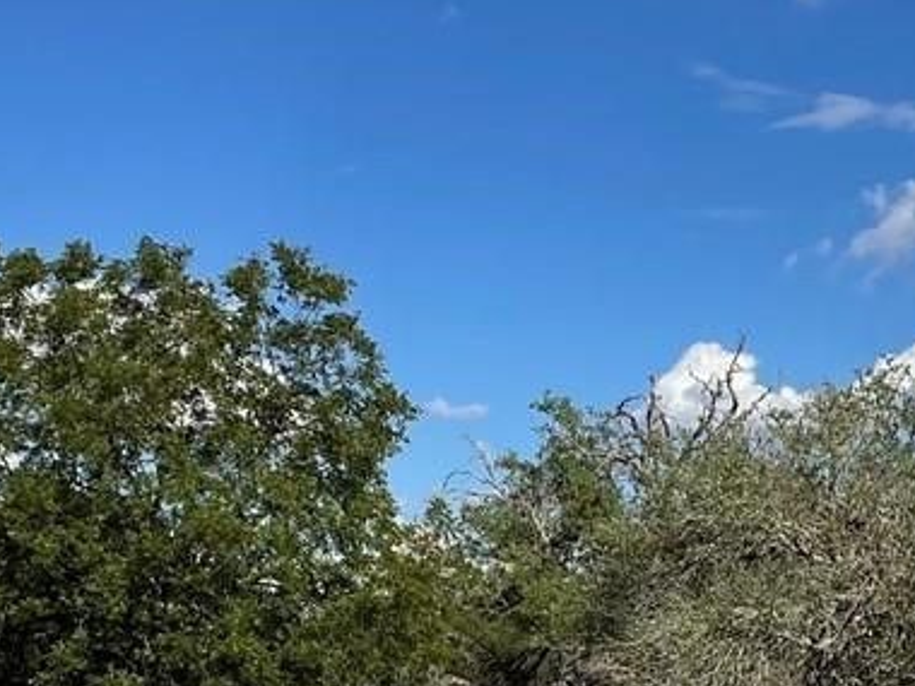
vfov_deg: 20.1
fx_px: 1850
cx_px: 796
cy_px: 747
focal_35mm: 70
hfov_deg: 27.0
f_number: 1.6
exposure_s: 1/4651
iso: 32
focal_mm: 4.2
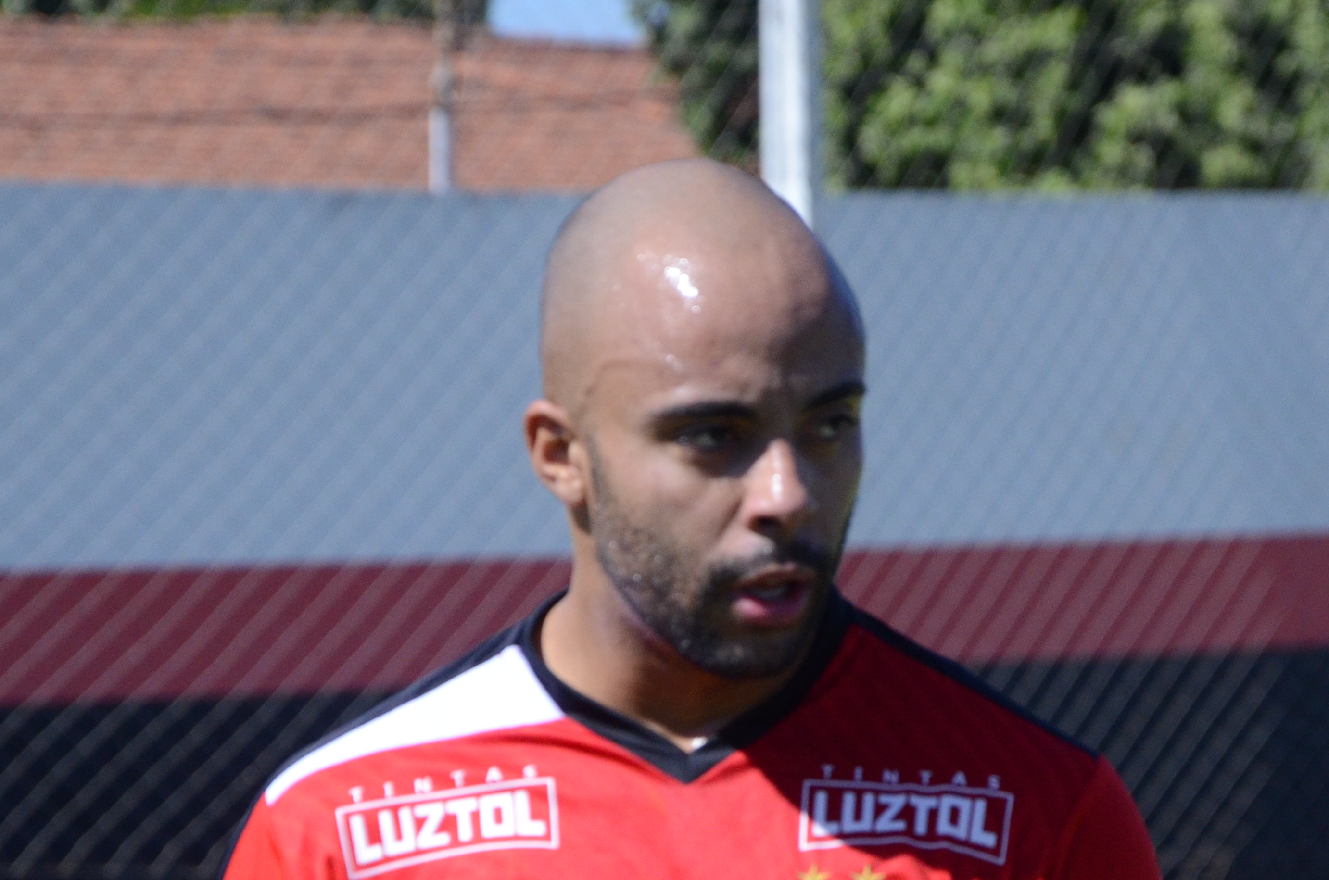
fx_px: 10348
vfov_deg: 4.9
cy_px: 777
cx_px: 761
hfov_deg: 7.3
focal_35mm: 281
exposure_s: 1/5000
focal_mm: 105
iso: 1250
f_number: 5.6
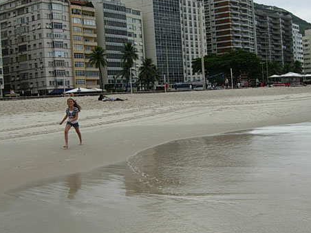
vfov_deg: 28.6
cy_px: 122
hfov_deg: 37.5
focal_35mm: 51
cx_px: 158
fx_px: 458
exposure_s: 1/197
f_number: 5.4
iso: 50
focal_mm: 7.5
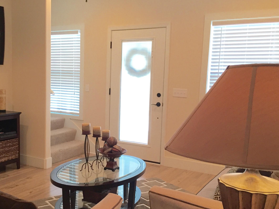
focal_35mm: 41
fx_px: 330
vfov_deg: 35.1
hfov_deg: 45.2
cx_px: 96
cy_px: 115
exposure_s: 1/30
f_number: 2.2
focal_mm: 4.15
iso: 50
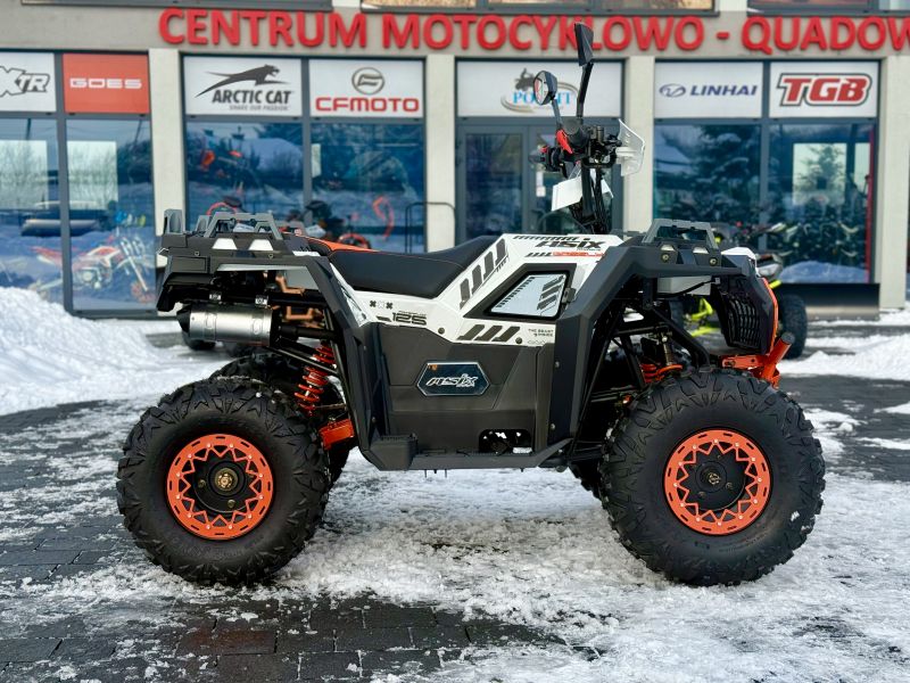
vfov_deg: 30.3
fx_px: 1262
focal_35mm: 48
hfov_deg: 39.7
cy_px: 342
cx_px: 455
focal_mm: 6.76
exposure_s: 1/2146
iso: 64
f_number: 1.78
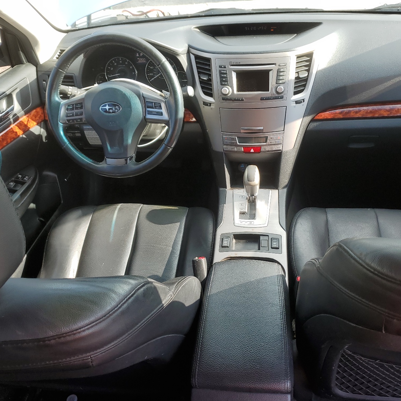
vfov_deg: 52.5
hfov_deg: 52.5
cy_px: 202
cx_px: 215
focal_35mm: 31
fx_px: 406
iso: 50
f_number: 1.5
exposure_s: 1/263
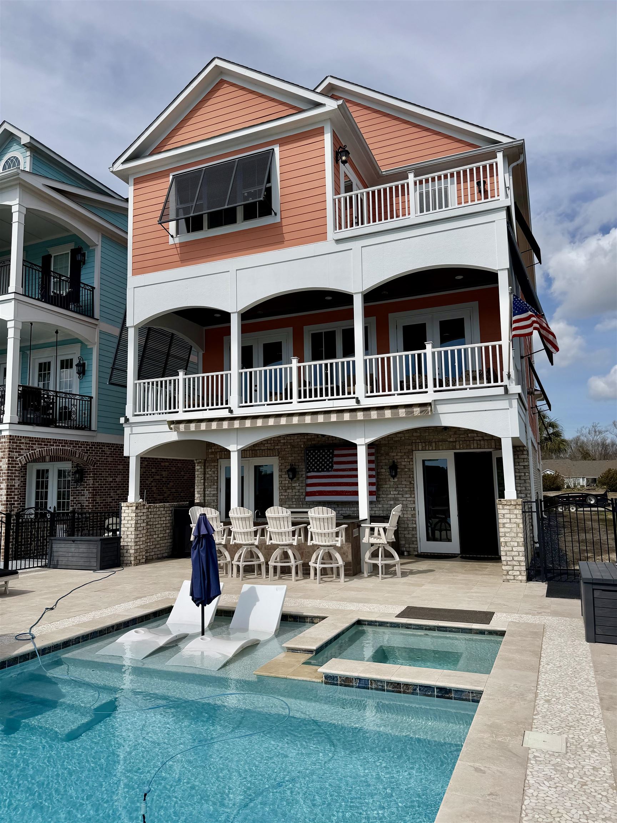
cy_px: 412
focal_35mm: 24
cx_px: 308
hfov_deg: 56.8
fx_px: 570
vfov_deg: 71.6
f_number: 1.78
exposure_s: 1/10309
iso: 80
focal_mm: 6.76
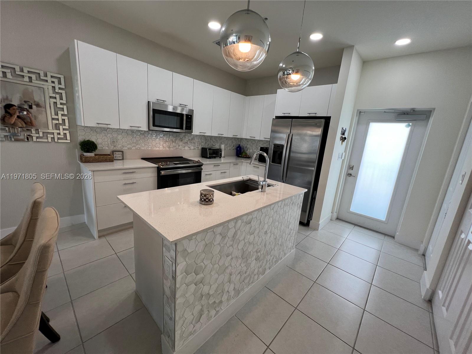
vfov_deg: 89.9
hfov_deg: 106.2
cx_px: 236
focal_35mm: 13
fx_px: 177
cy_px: 177
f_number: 1.8
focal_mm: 1.57
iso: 80
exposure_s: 1/120
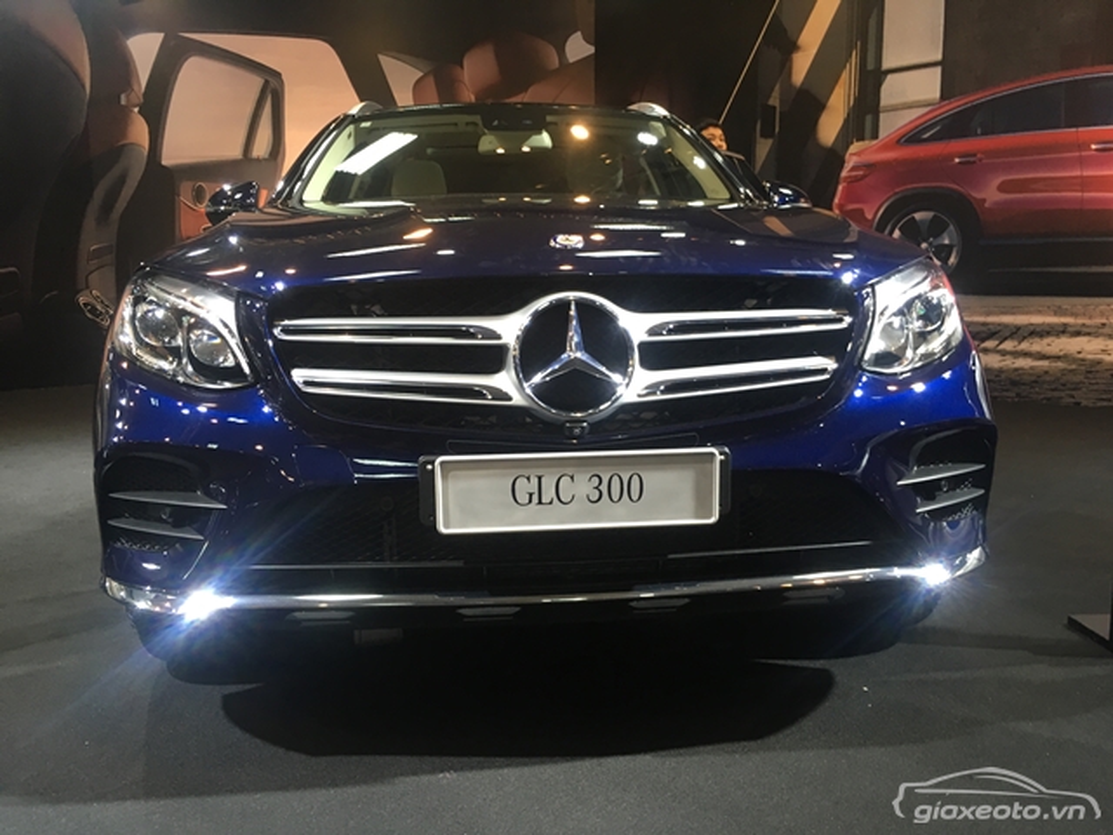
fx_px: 932
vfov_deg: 48.2
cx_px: 556
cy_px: 418
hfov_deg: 61.7
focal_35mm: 29
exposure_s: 1/33
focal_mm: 4.15
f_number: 2.2
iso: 100
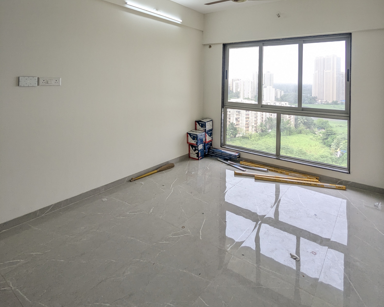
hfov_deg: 77.6
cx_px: 192
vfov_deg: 61.9
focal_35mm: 21
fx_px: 239
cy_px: 77
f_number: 2.2
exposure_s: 1/145
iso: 51
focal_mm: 2.35
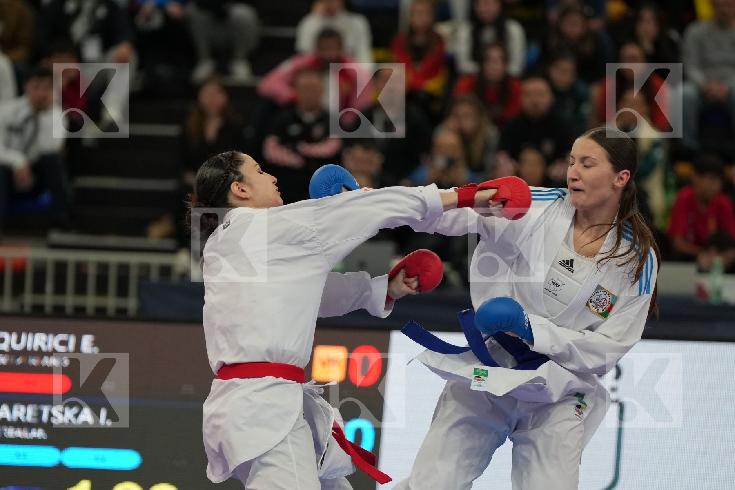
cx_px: 368
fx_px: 5206
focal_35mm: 255
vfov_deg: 5.4
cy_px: 245
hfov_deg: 8.1
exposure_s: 1/1000
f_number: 2.8
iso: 1600
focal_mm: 170
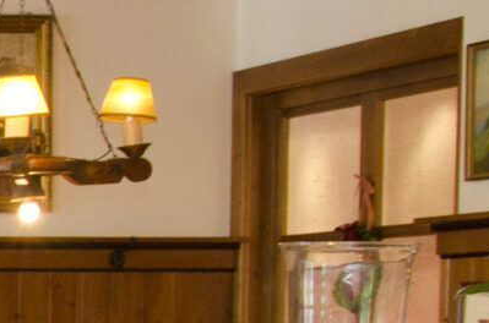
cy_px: 479
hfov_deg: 10.1
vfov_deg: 8.7
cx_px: -945
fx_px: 2087
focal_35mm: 154
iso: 400
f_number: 5.6
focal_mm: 16
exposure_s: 1/20
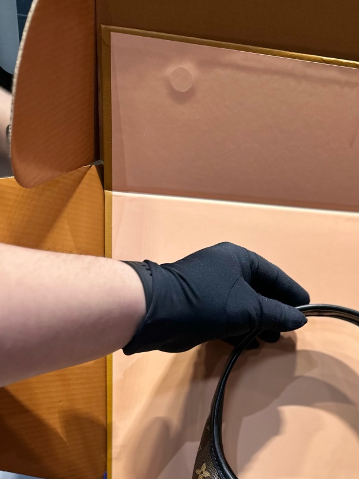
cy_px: 415
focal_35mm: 42
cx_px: 277
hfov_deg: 33.5
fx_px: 581
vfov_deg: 41.8
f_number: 1.78
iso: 160
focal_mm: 6.86
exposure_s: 1/100
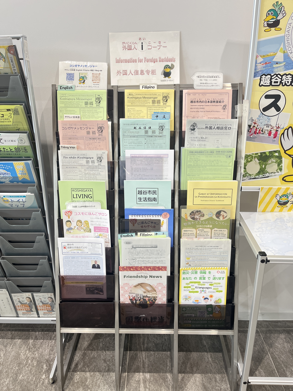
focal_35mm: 26
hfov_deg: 53.1
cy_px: 196
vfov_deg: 67.3
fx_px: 293
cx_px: 146
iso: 160
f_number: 1.6
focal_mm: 5.1
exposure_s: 1/60
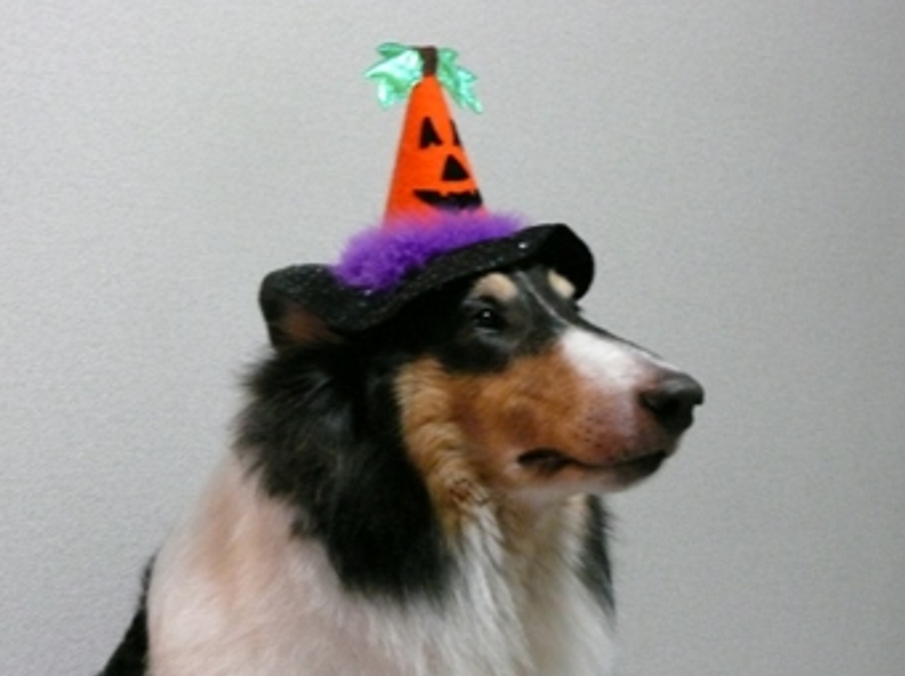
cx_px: 435
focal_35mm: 63
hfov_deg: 30.8
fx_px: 1645
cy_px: 359
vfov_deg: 23.2
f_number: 4.4
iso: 800
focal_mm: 9.5
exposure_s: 1/10
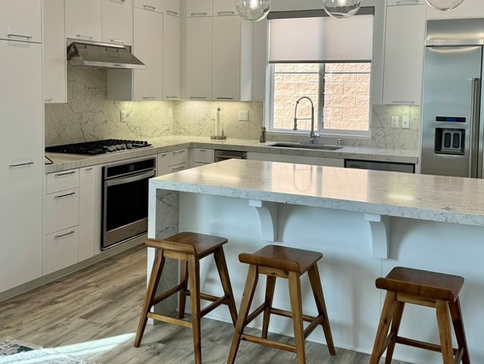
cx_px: 229
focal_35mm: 41
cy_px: 121
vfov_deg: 34.8
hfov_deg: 45.7
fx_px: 574
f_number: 1.78
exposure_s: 1/206
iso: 80
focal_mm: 6.76
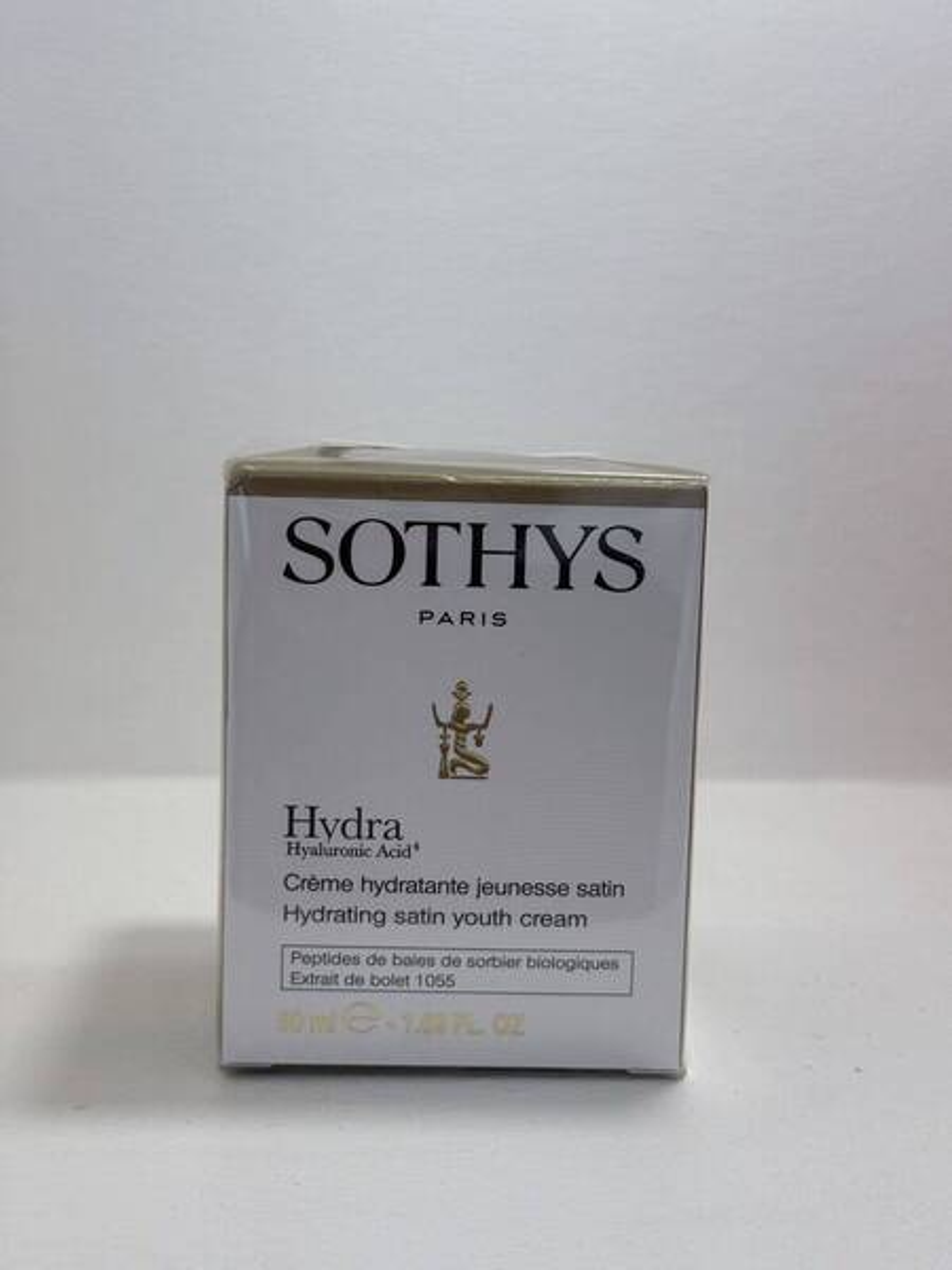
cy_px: 635
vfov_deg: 39.7
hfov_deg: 30.3
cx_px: 476
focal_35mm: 48
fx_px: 1760
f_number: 1.78
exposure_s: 1/193
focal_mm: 6.76
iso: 50
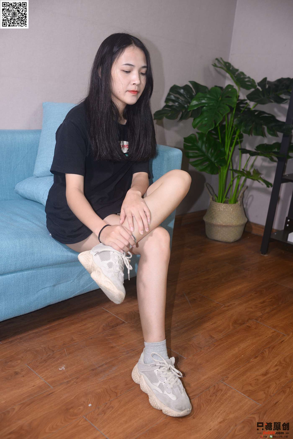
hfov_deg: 37.9
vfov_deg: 54.4
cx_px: 146
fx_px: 427
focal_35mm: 35
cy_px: 220
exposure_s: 1/100
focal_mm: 35
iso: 500
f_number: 5
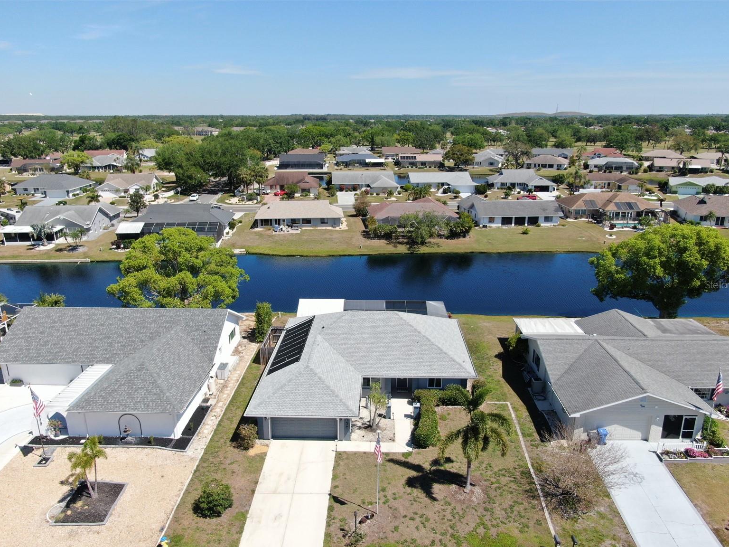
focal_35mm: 25
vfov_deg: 54.9
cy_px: 284
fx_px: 526
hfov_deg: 69.4
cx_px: 370
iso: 100
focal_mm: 4.39
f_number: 2.8
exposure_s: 1/1250
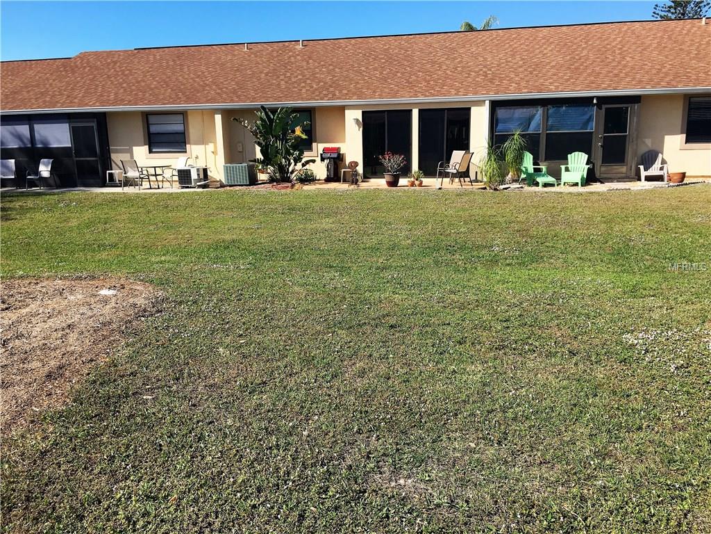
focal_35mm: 29
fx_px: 596
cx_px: 356
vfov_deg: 48.2
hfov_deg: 61.7
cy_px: 267
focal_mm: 4.15
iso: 25
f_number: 2.2
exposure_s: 1/1479
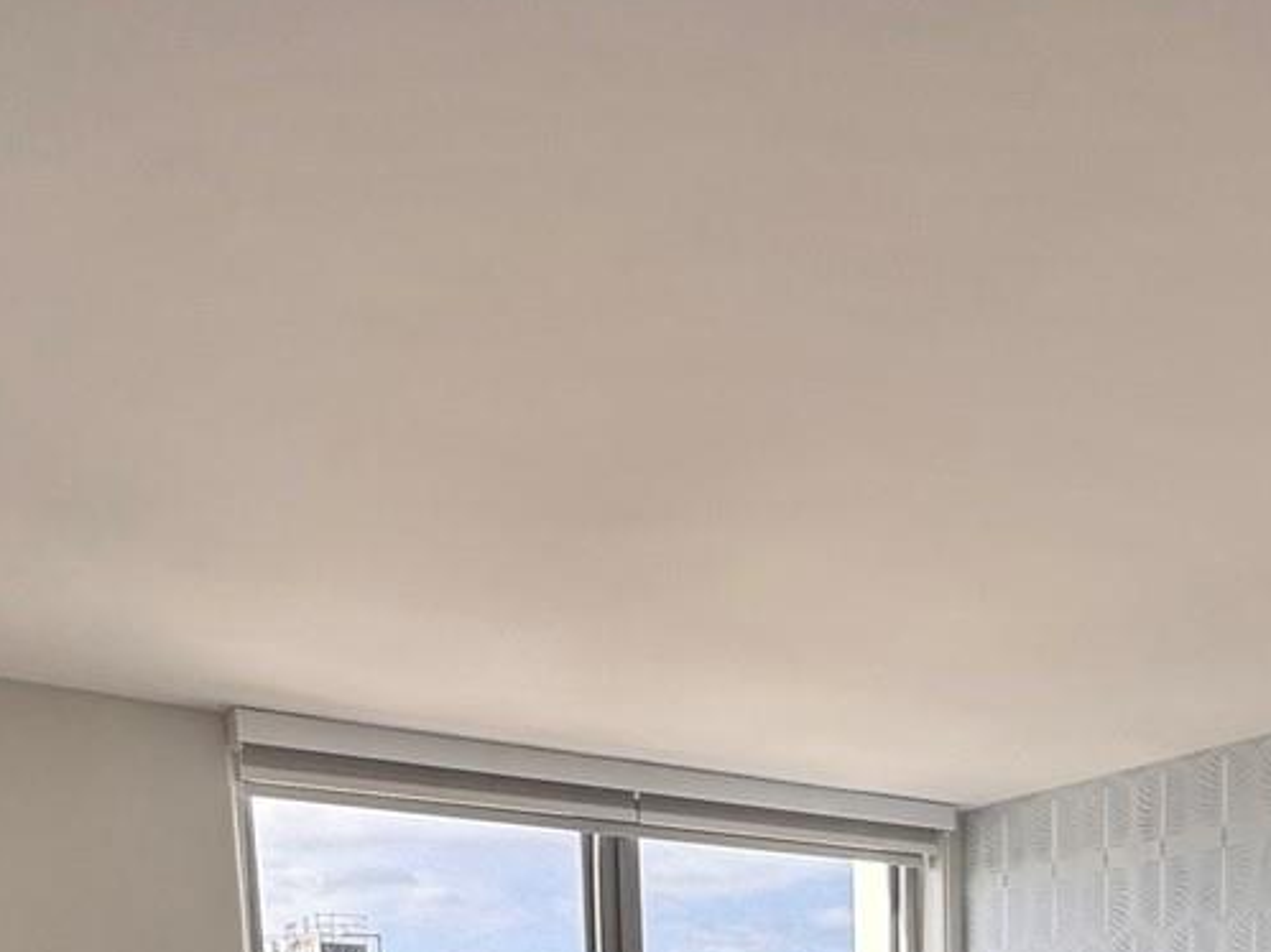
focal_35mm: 45
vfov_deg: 24.9
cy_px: 1419
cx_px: 847
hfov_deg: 41.5
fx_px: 1651
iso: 40
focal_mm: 2.22
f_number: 2.2
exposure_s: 1/279
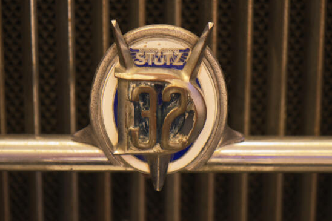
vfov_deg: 9.9
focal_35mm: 139
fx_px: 1281
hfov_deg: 14.8
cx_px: 171
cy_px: 109
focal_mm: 85
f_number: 4
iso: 1600
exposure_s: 1/80
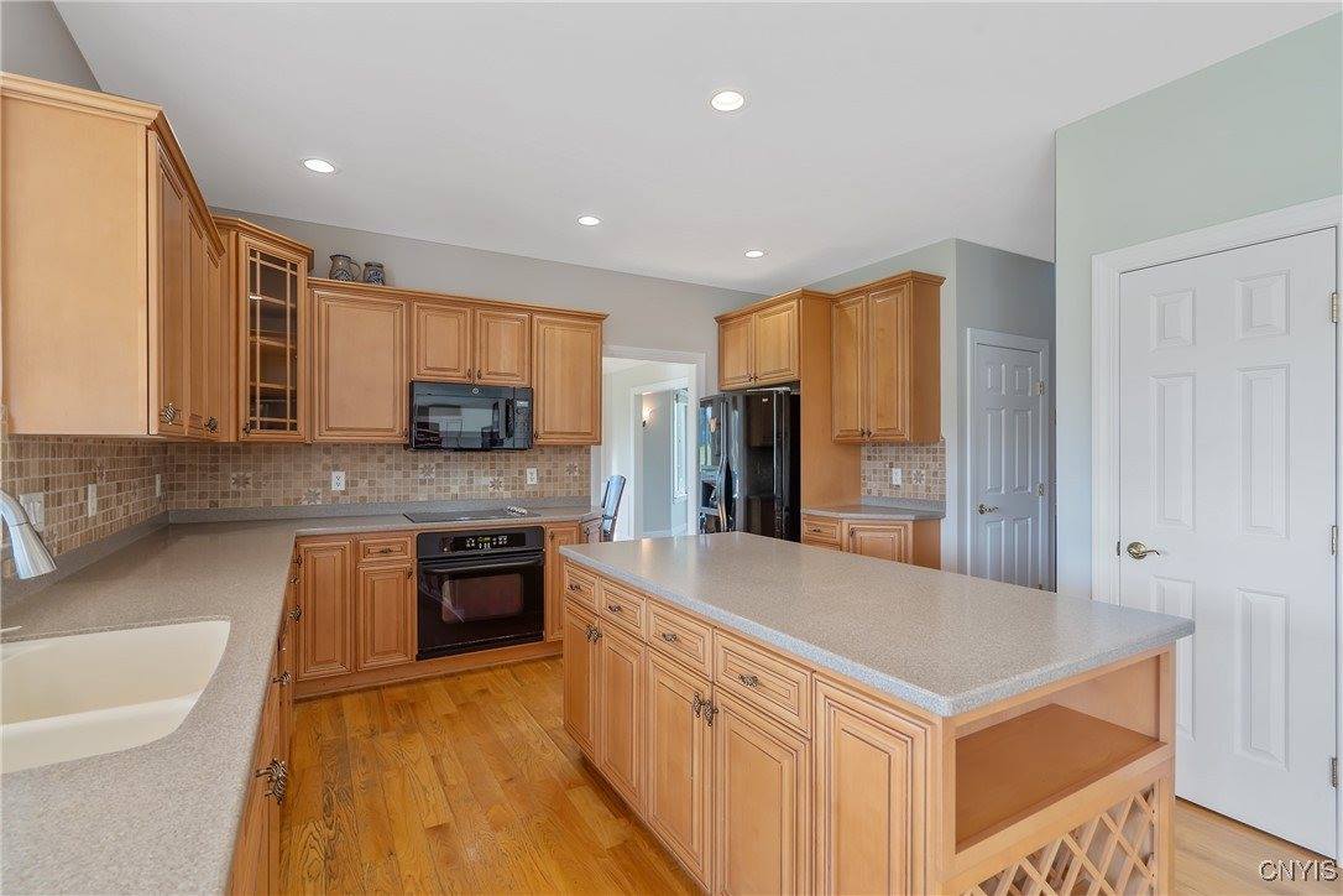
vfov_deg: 73.7
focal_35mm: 16
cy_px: 448
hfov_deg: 96.7
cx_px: 672
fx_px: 597
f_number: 9
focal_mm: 16
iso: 200
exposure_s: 1/10
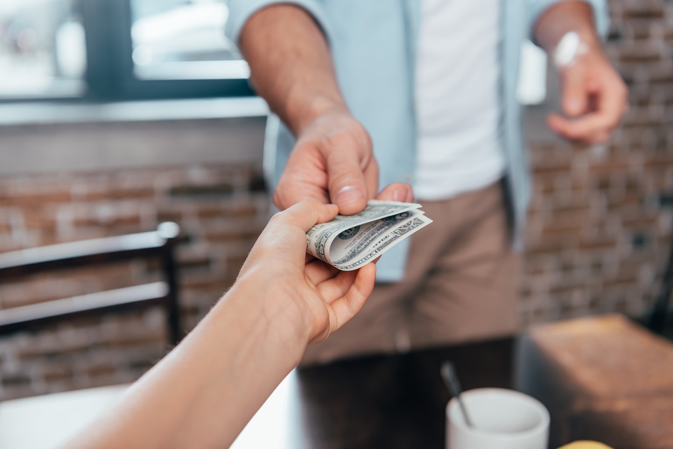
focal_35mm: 44
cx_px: 336
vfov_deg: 30.5
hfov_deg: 44.5
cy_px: 224
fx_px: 823
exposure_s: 1/125
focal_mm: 44
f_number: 3.5
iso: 200
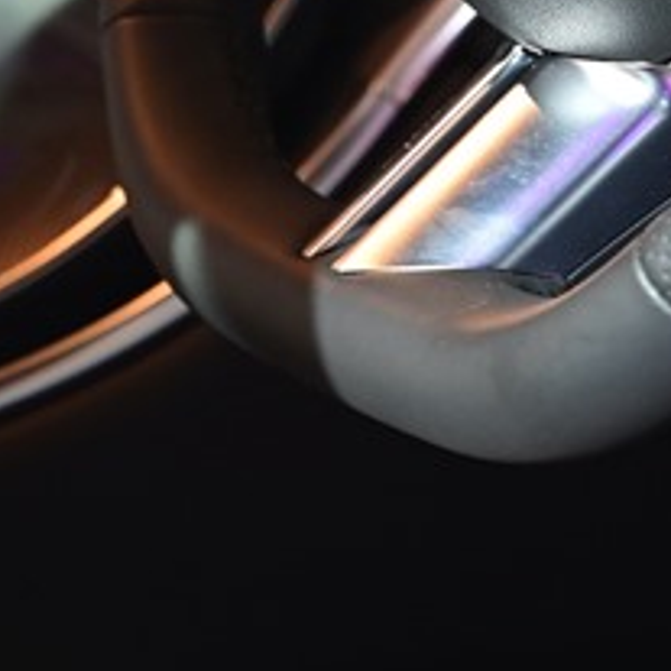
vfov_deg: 5.9
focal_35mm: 294
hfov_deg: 6.0
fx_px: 6448
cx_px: 331
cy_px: -342
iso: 1600
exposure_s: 1/80
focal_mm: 70
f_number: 3.5
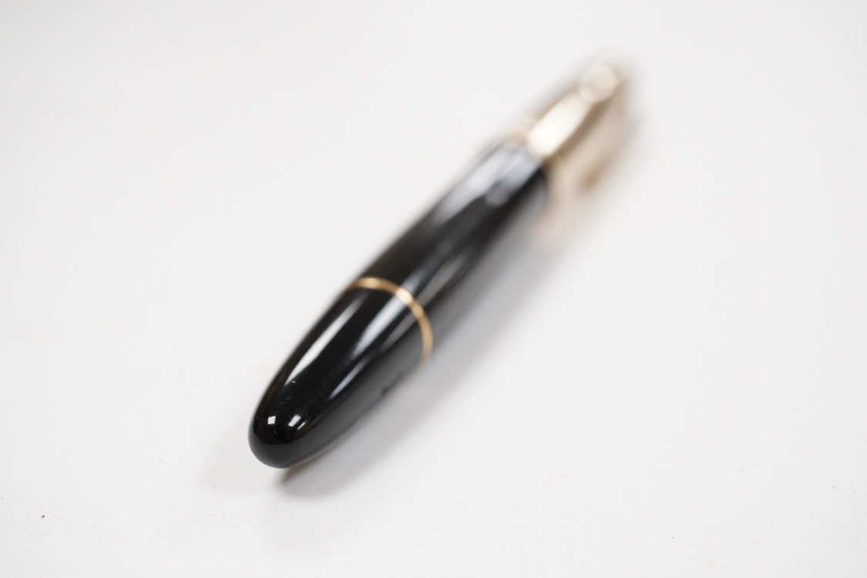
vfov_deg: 29.9
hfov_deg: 43.6
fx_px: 1084
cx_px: 434
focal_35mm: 45
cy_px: 289
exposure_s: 1/200
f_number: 10
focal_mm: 30
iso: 2500
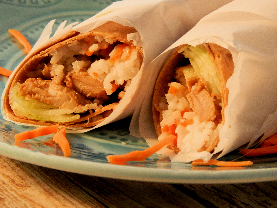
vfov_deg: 11.2
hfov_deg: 14.9
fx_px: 1056
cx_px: 138
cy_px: 104
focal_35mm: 132
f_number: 4.8
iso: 400
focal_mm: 23.4
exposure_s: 1/20
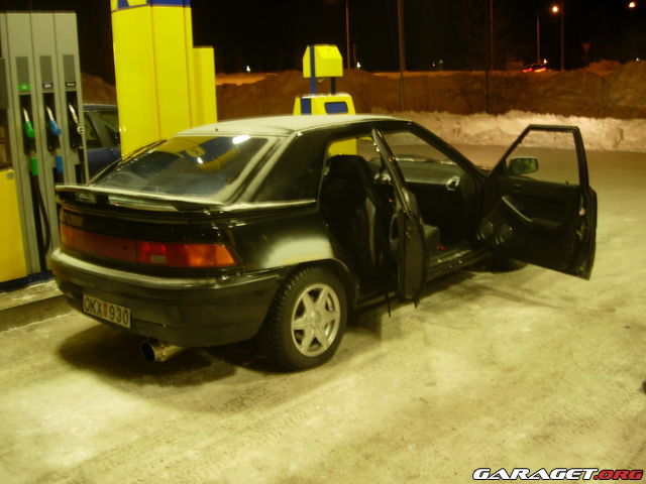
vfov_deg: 37.7
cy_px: 242
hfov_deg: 49.0
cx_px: 323
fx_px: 709
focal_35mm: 38
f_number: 2.8
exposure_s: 1/4.4
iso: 79
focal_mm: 7.8
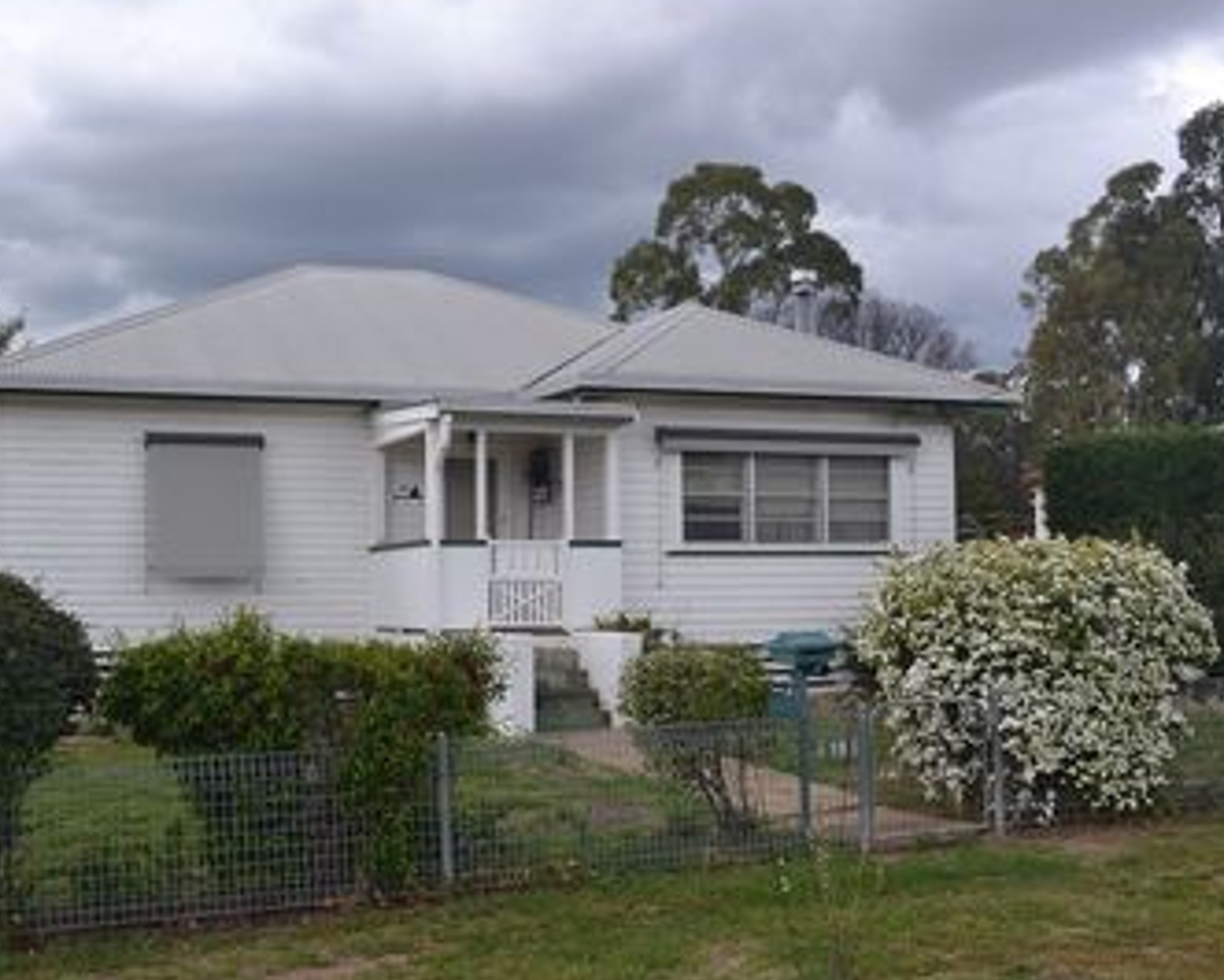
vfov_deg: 34.1
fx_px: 1594
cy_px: 527
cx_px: 455
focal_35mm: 44
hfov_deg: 41.7
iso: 100
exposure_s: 1/160
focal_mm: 22
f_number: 6.3
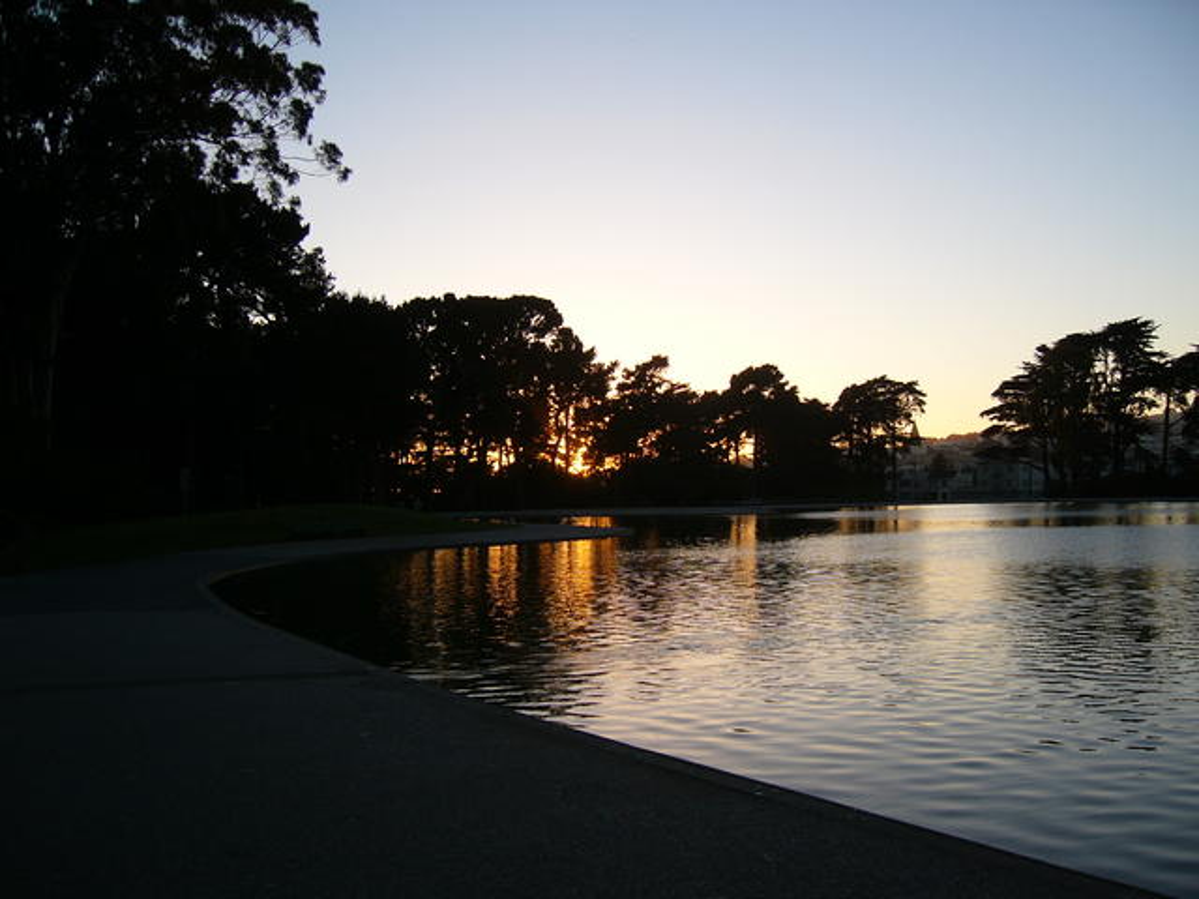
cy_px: 450
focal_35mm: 35
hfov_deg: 52.6
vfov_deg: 40.7
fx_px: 1212
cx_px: 600
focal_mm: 5.8
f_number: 2.8
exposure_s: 1/200
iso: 50
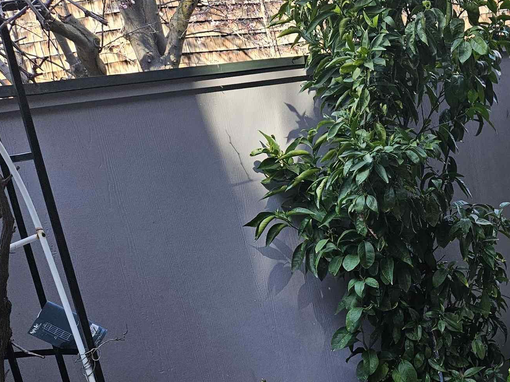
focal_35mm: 54
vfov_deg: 26.1
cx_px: 557
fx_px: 796
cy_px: 345
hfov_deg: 31.6
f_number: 1.8
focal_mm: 5.4
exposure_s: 1/180
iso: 64
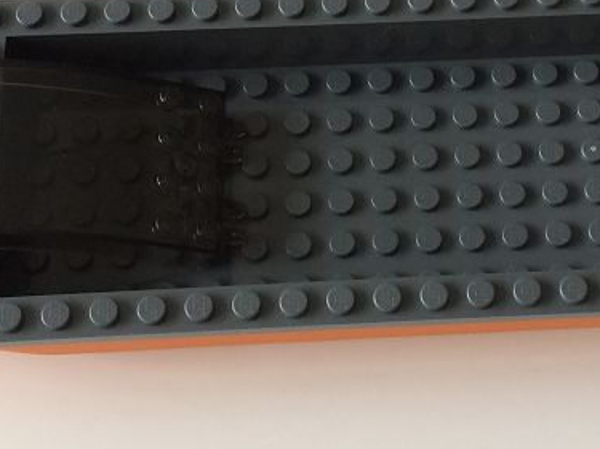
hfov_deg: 19.3
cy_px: -122
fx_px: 1750
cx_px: 461
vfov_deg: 14.1
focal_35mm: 101
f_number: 2.2
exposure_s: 1/30
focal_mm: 4.15
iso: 80
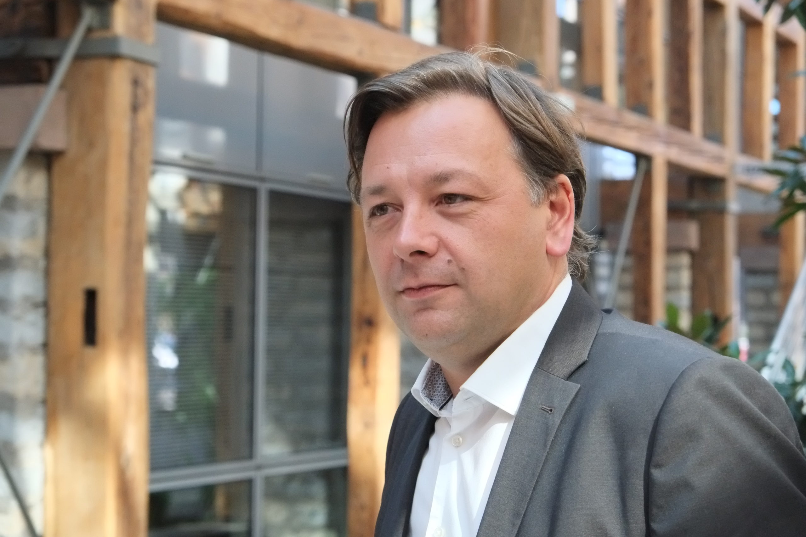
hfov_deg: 24.5
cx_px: 403
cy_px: 268
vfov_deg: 16.5
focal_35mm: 83
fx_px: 1858
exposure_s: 1/400
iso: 6400
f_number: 5.6
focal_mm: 55
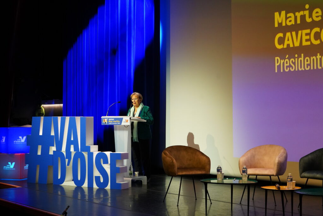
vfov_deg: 19.5
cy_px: 108
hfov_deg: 28.8
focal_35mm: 70
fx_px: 628
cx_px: 162
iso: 6400
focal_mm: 70
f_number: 5.6
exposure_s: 1/160
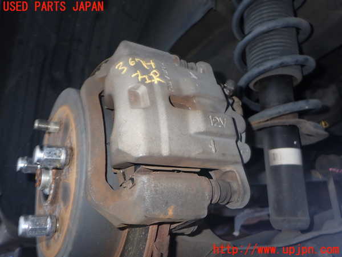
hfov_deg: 60.0
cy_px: 128
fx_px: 296
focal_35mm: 30
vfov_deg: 46.8
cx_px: 171
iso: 200
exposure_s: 1/30
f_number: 2.3
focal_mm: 5.4
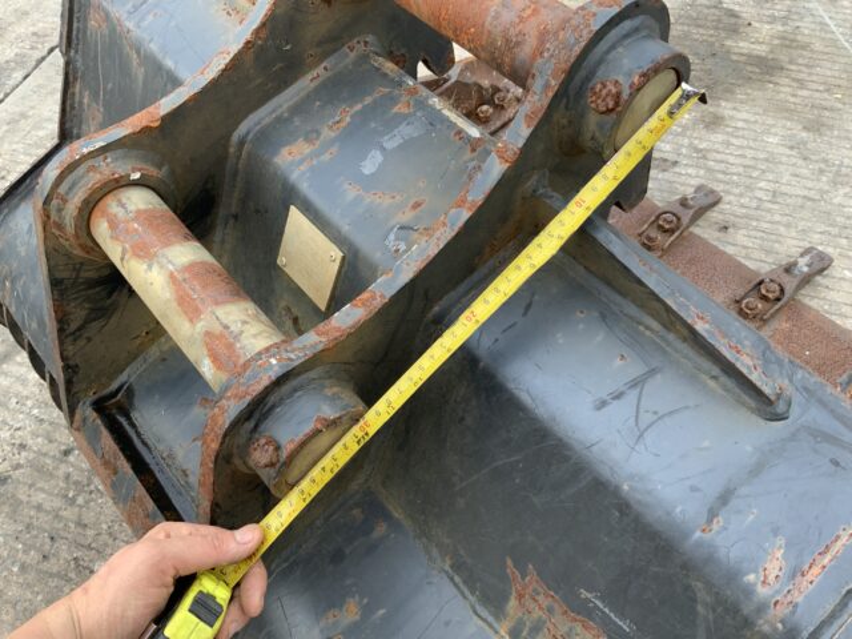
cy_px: 320
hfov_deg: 61.7
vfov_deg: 48.2
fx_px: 714
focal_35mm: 29
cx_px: 426
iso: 64
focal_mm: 3
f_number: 1.8
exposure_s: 1/99
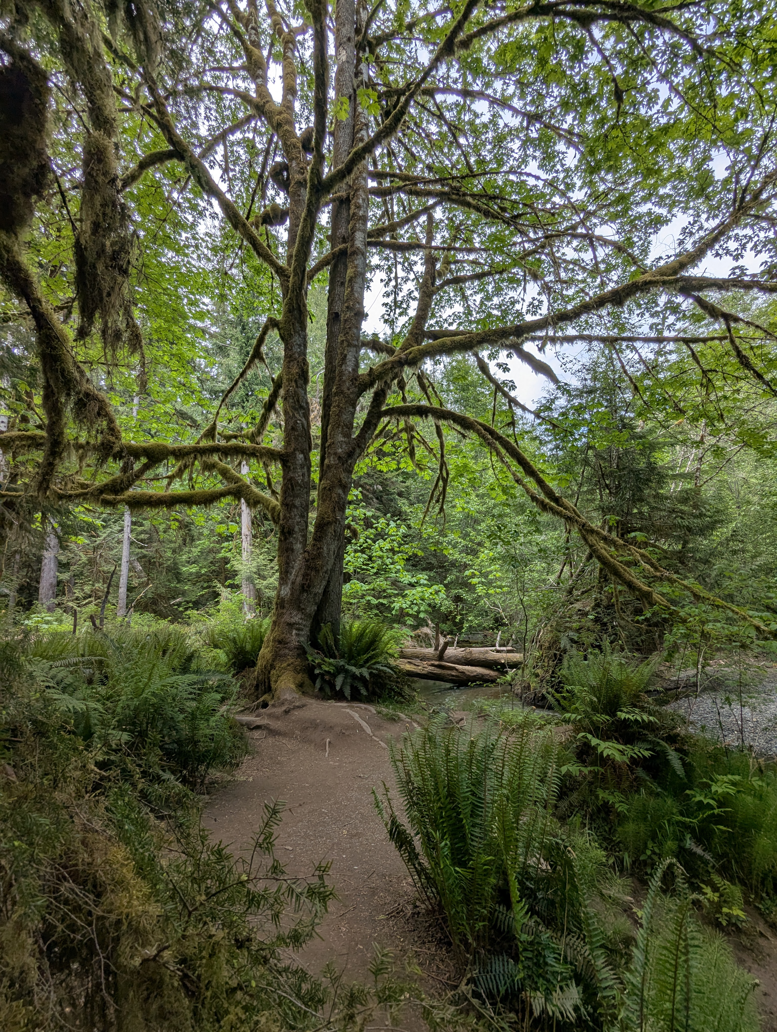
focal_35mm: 16
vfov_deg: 94.4
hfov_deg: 78.2
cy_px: 516
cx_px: 388
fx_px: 478
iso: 39
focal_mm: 2.35
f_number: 2.2
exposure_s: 1/794
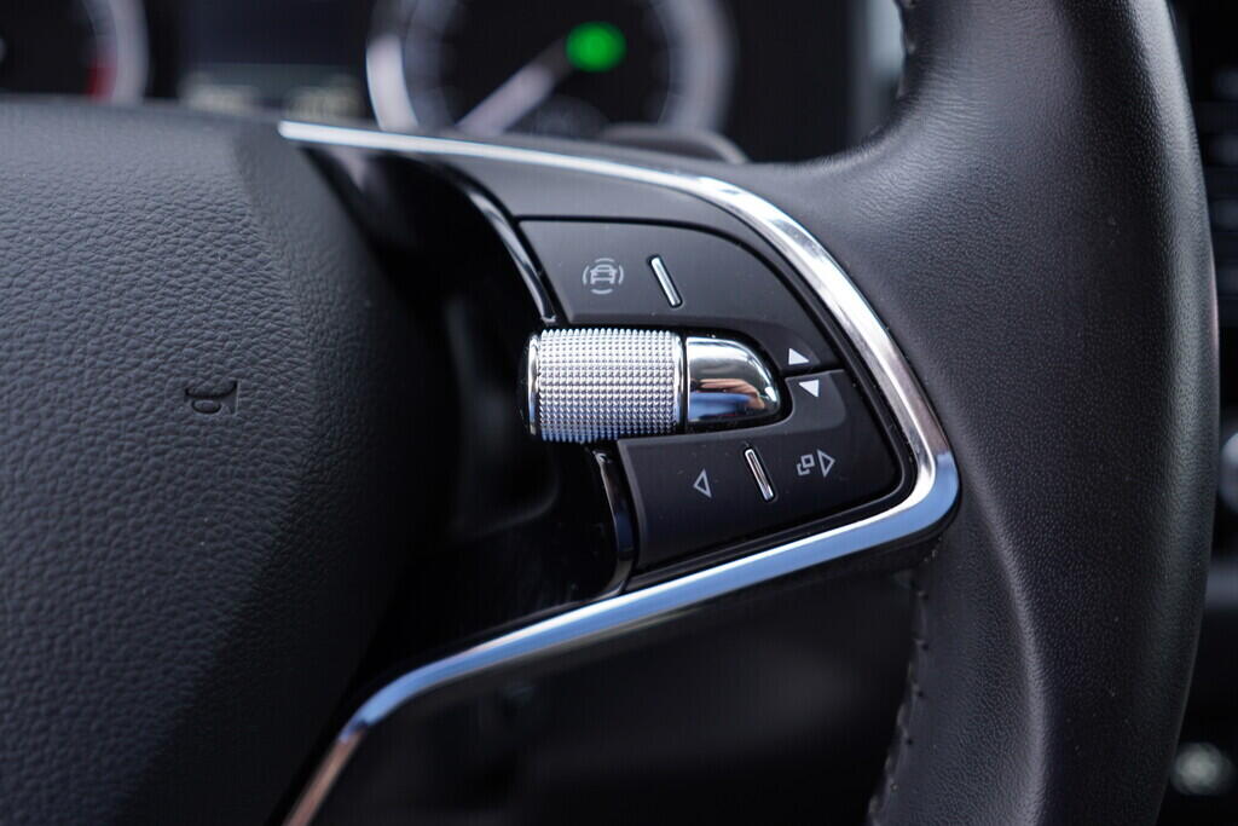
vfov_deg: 36.9
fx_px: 1238
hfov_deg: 53.1
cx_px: 619
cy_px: 413
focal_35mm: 36
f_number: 2.8
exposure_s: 1/40
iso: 160
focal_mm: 24
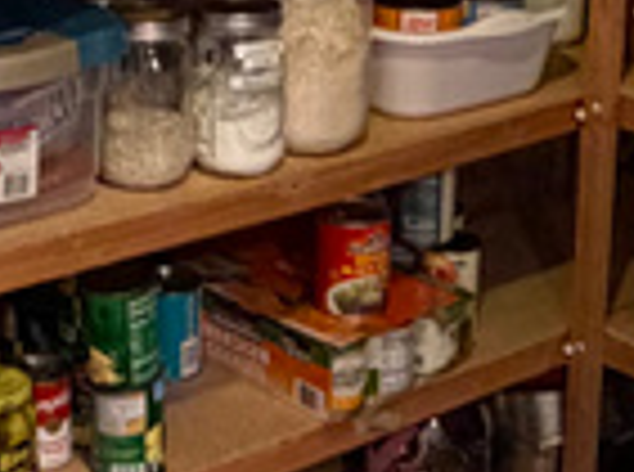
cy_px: 121
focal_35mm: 102
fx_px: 1863
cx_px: 346
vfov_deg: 14.4
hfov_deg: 19.3
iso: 500
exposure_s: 1/60
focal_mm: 2.22
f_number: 2.2
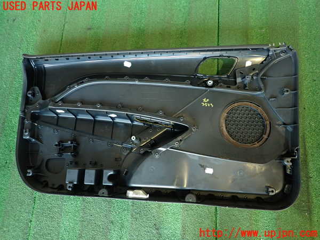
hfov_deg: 69.4
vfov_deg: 54.9
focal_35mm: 25
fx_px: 231
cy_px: 120
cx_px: 160
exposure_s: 1/30
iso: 400
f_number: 2
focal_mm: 4.5
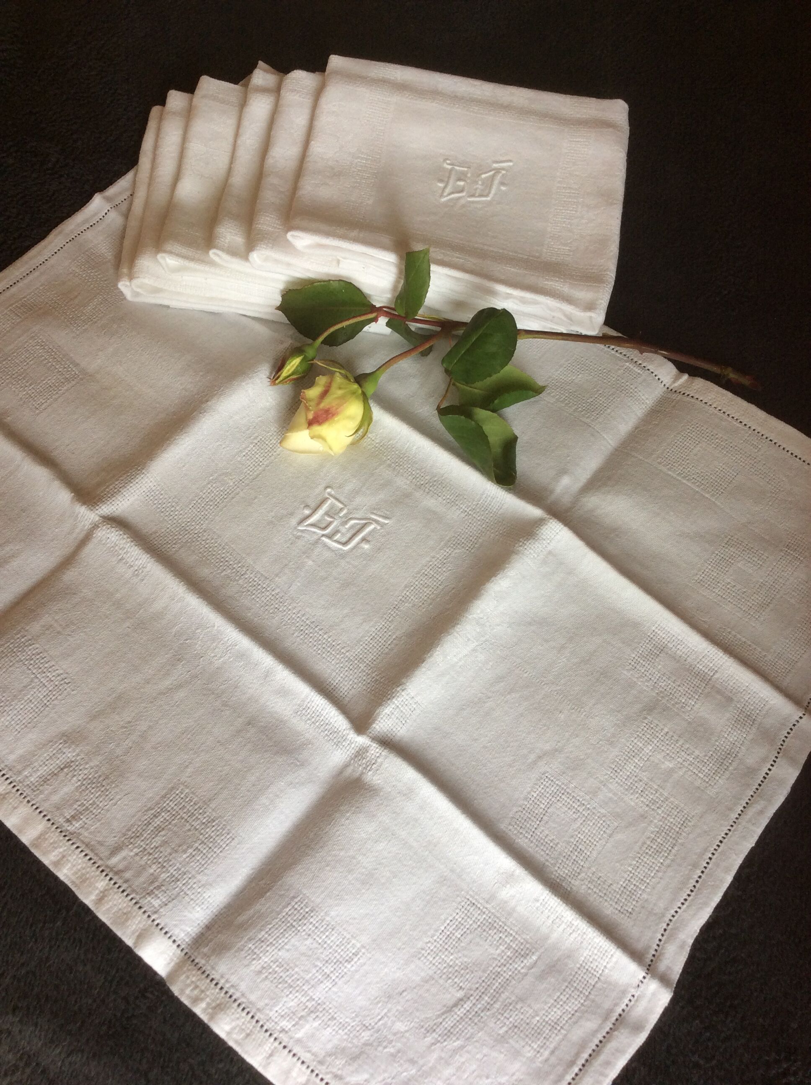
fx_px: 1002
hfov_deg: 44.1
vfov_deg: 56.9
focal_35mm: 32
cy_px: 542
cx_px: 406
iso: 40
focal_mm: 3.3
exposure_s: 1/25
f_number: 2.4
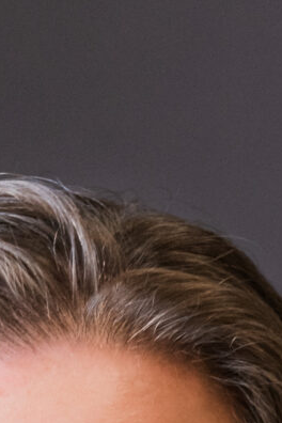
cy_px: 1162
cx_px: 88
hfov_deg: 2.5
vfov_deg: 3.7
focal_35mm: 549
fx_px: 6450
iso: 500
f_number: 4
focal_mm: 85
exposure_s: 1/100
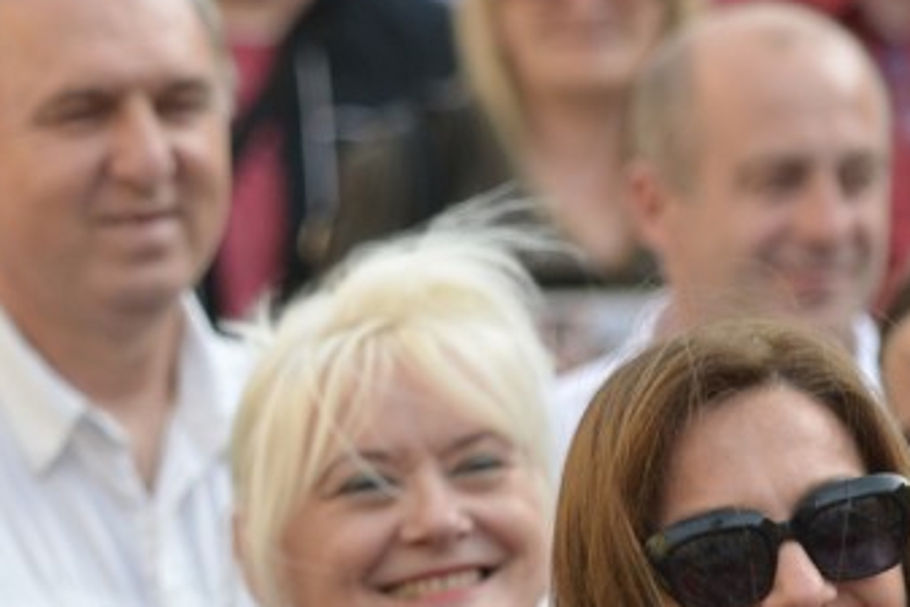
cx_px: -459
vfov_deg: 1.6
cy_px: 724
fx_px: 21494
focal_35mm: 850
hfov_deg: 2.4
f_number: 5
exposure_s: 1/1600
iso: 400
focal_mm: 140
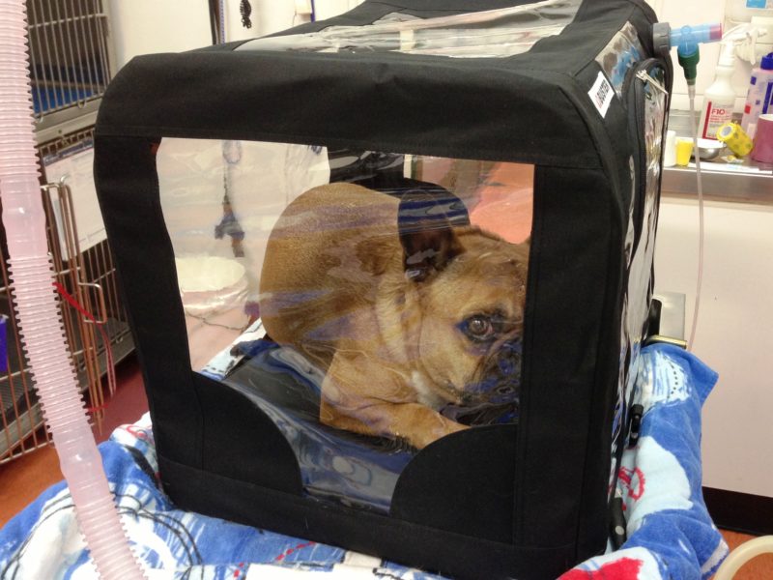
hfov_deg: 55.4
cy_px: 290
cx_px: 386
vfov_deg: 42.9
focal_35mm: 33
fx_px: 737
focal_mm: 4.13
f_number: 2.4
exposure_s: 1/20
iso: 160
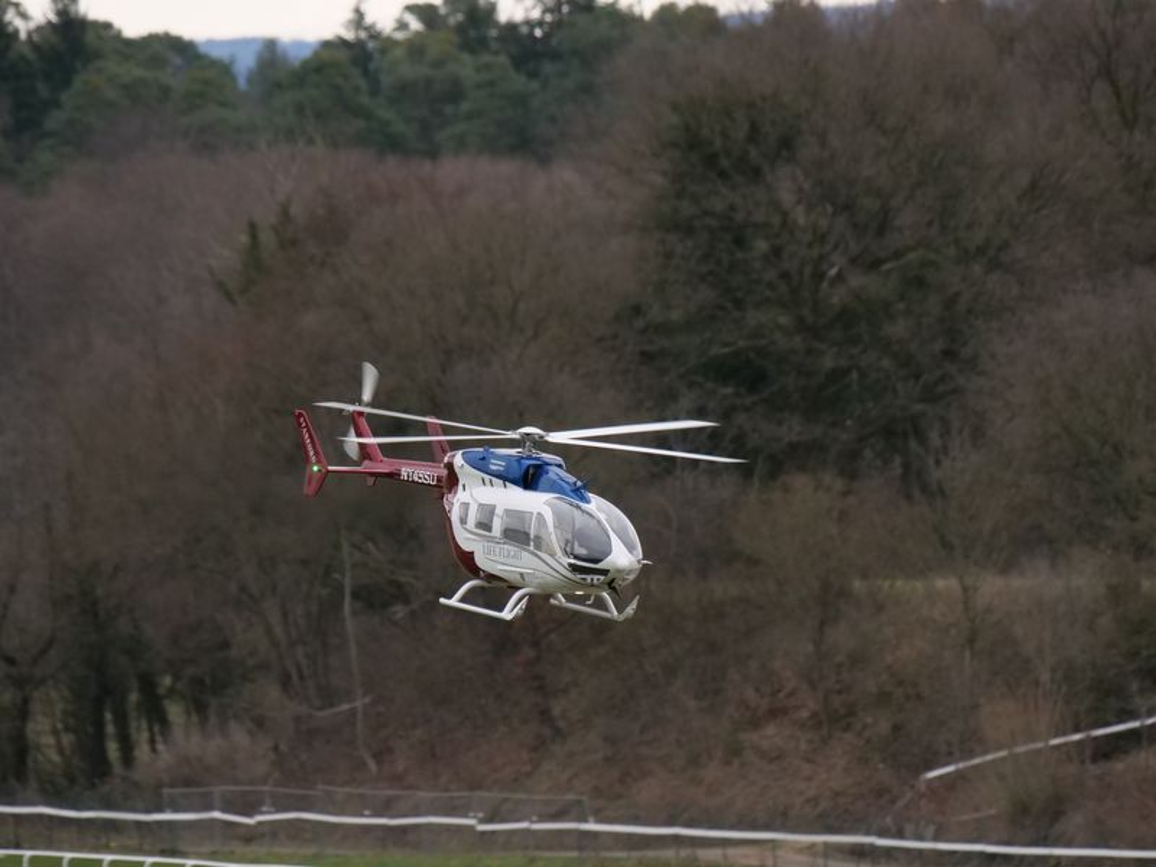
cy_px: 434
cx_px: 578
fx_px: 26716
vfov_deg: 1.9
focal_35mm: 800
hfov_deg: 2.5
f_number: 8
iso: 2500
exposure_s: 1/640
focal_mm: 400
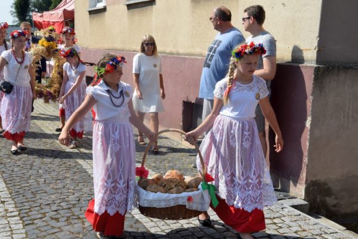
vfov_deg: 25.8
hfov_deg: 37.9
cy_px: 120
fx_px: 522
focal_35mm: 52
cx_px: 179
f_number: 9
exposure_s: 1/320
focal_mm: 35
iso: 200
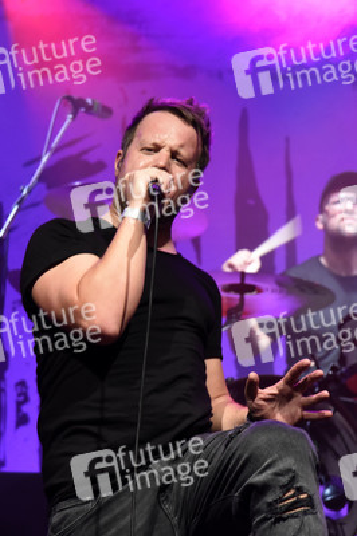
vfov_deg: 17.1
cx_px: 178
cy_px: 268
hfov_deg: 11.4
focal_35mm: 120
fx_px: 1788
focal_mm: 120
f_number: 6.3
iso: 3200
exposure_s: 1/60
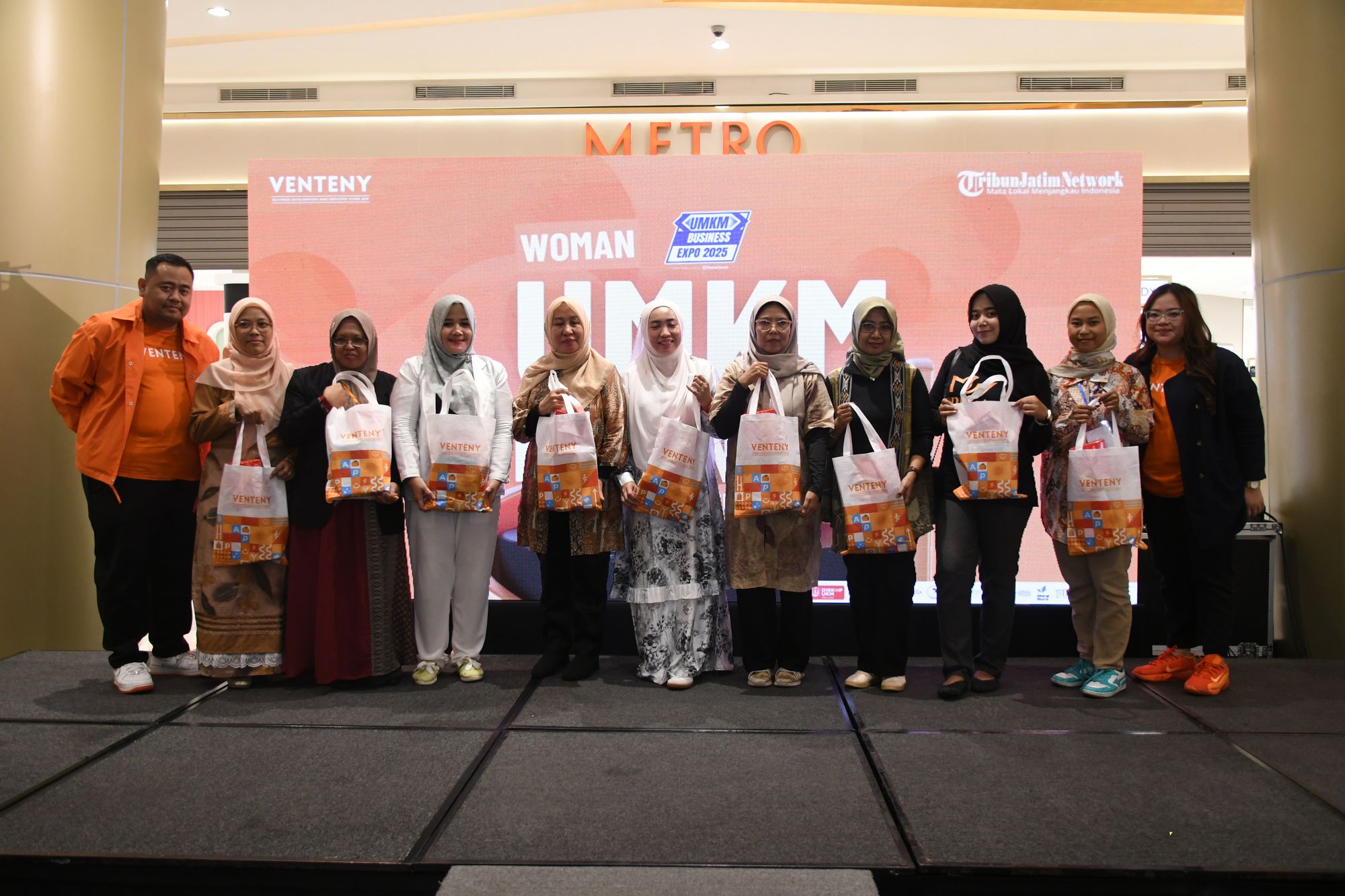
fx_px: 1121
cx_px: 672
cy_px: 448
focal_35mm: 30
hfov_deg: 61.9
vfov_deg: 43.6
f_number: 3.5
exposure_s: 1/125
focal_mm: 20
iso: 1000
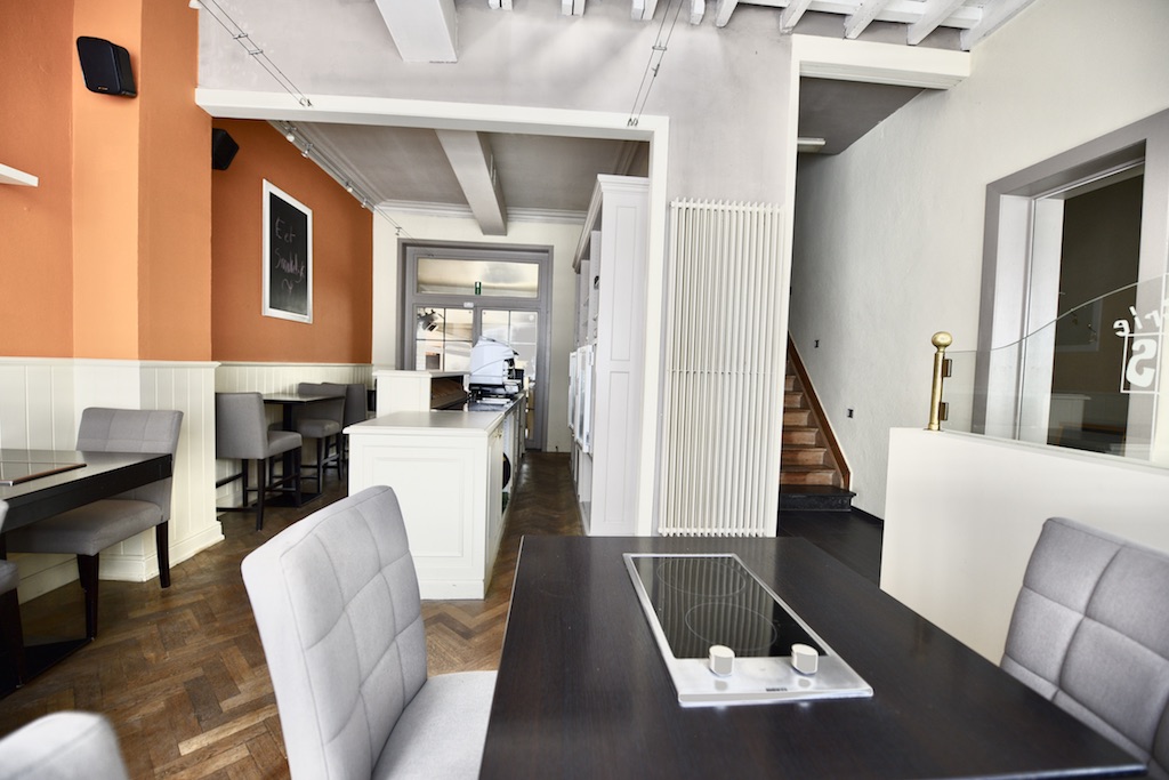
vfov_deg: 81.2
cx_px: 584
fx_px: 455
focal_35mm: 14
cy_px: 390
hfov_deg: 104.2
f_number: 2.8
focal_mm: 14
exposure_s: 1/40
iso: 200
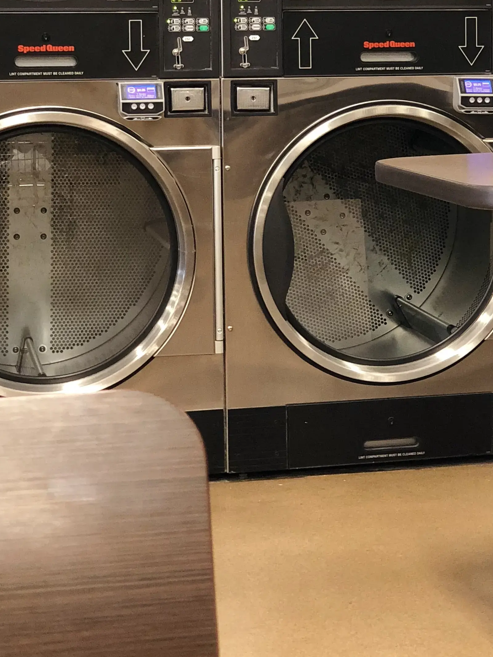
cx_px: 411
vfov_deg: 19.8
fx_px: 1860
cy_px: 139
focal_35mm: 98
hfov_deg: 15.0
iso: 160
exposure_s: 1/30
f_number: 2.4
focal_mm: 6
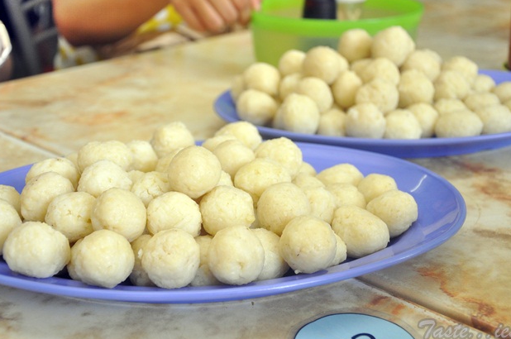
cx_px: 260
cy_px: 171
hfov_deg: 33.4
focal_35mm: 60
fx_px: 850
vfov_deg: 22.5
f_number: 4.5
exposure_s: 1/200
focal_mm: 38
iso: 640
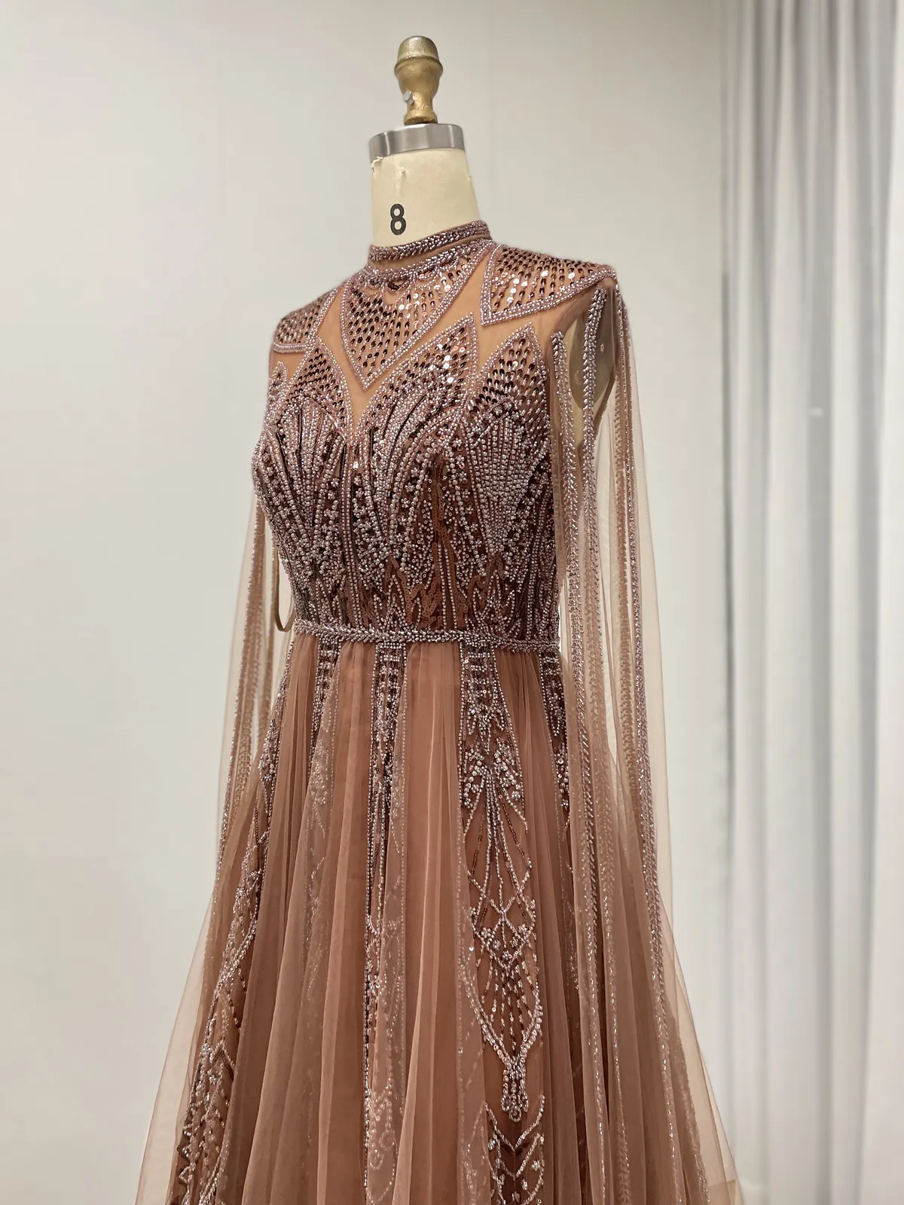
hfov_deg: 53.1
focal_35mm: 26
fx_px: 905
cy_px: 602
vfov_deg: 67.3
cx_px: 452
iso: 200
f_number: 1.6
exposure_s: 1/50
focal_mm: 4.2
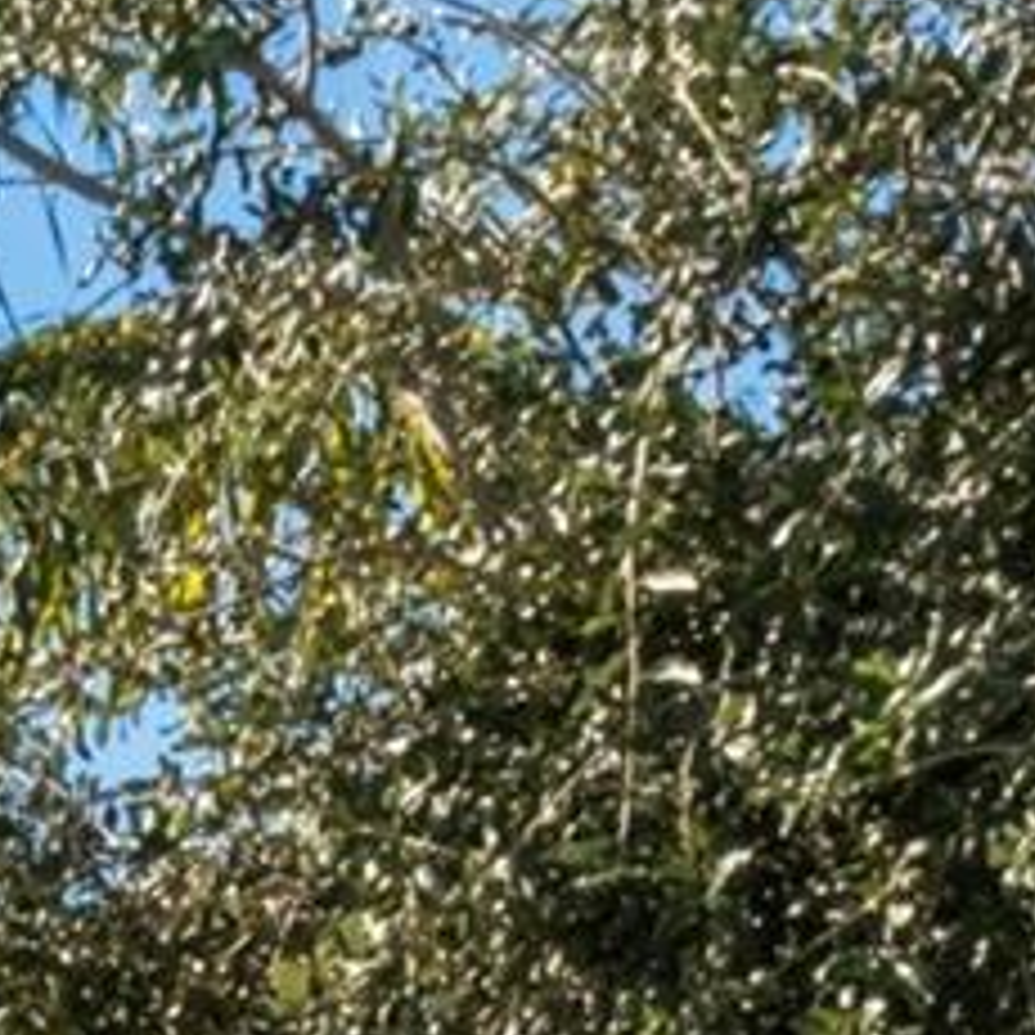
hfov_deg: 10.6
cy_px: 2254
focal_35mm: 136
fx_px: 4601
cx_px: -1611
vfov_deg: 11.3
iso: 320
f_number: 16
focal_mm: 15.6
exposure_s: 1/50
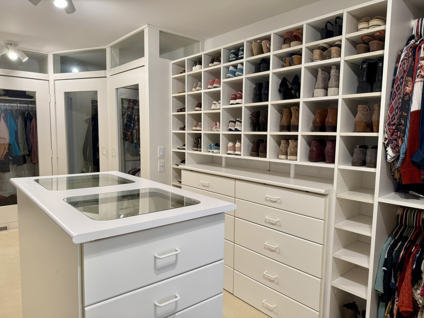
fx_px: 294
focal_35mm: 24
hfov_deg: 71.6
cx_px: 212
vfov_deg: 56.8
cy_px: 159
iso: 100
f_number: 1.78
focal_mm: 6.76
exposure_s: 1/60
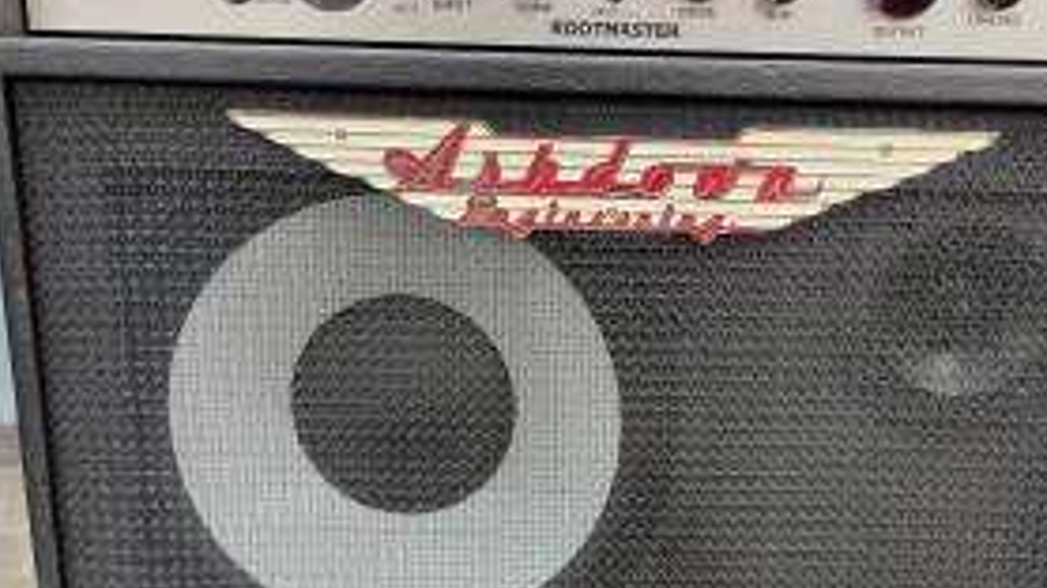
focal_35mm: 53
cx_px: 603
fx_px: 1471
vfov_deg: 21.9
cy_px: 558
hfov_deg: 39.1
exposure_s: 1/40
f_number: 1.8
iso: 200
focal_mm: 5.4
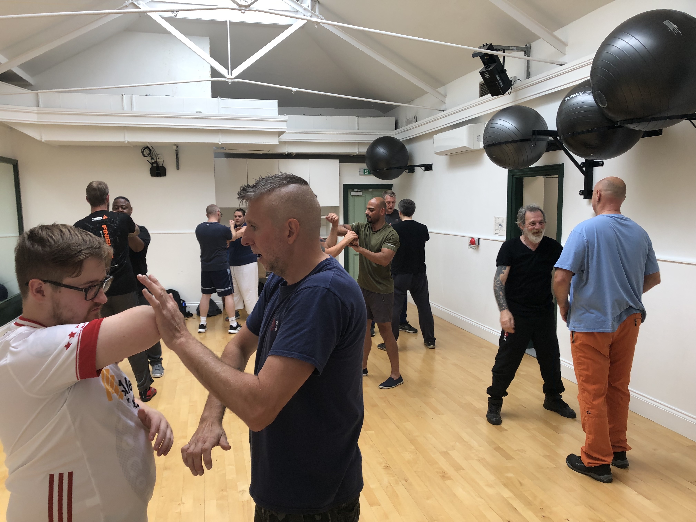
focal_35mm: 28
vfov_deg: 49.7
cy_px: 261
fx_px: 563
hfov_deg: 63.4
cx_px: 348
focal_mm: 3.99
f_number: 1.8
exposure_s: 1/100
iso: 40
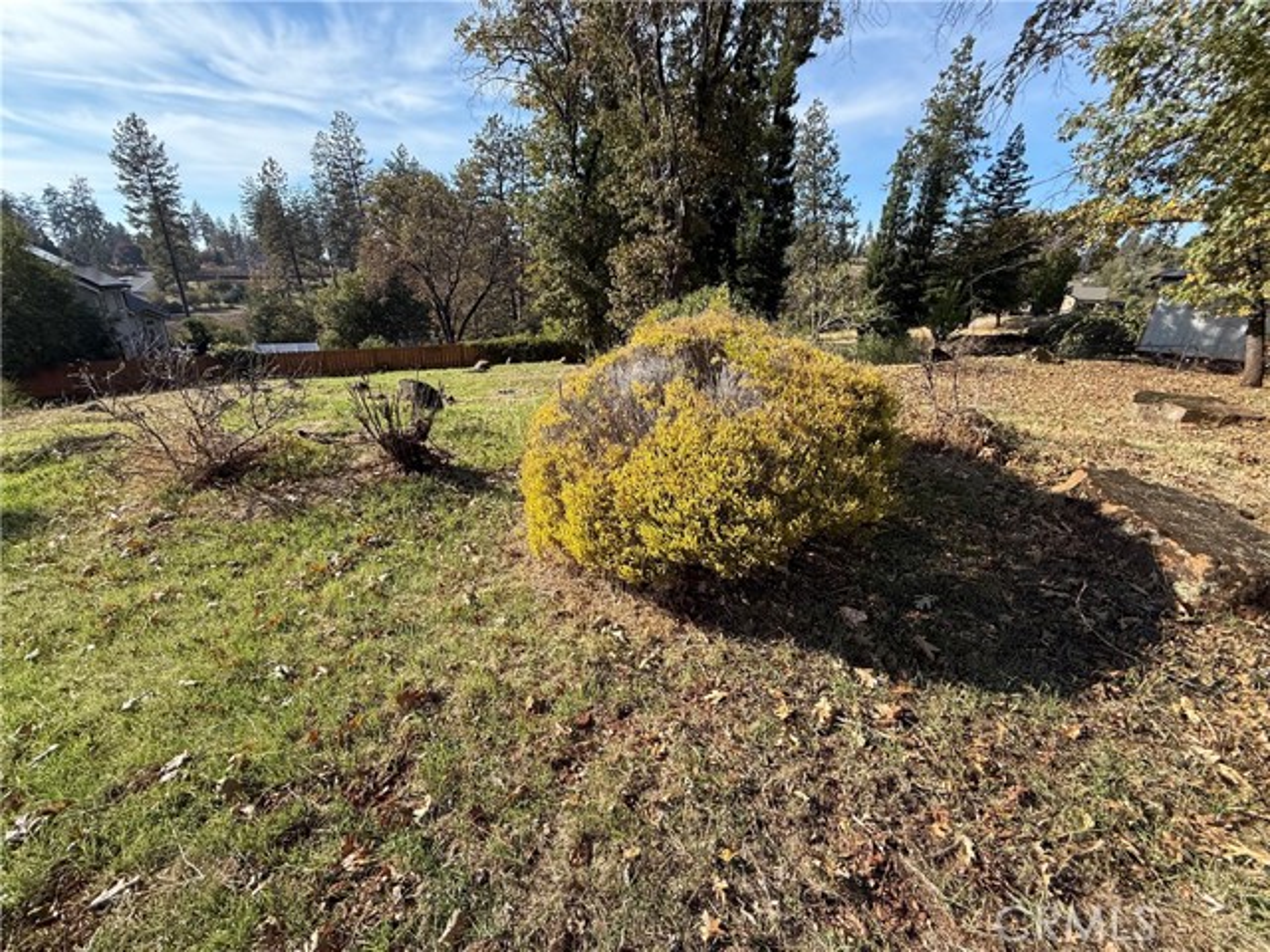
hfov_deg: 102.1
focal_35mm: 14
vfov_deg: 85.7
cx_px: 635
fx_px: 514
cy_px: 476
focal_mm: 2.22
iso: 50
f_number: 2.2
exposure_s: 1/664
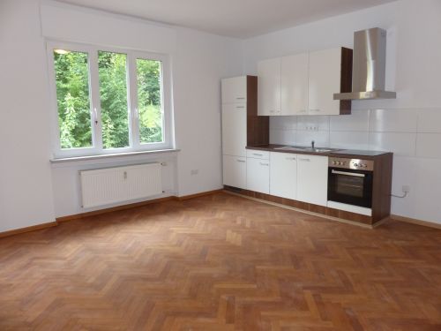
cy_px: 166
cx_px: 220
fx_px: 318
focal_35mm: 25
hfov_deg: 69.4
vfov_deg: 54.9
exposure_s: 1/60
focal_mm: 4.5
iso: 400
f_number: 3.2
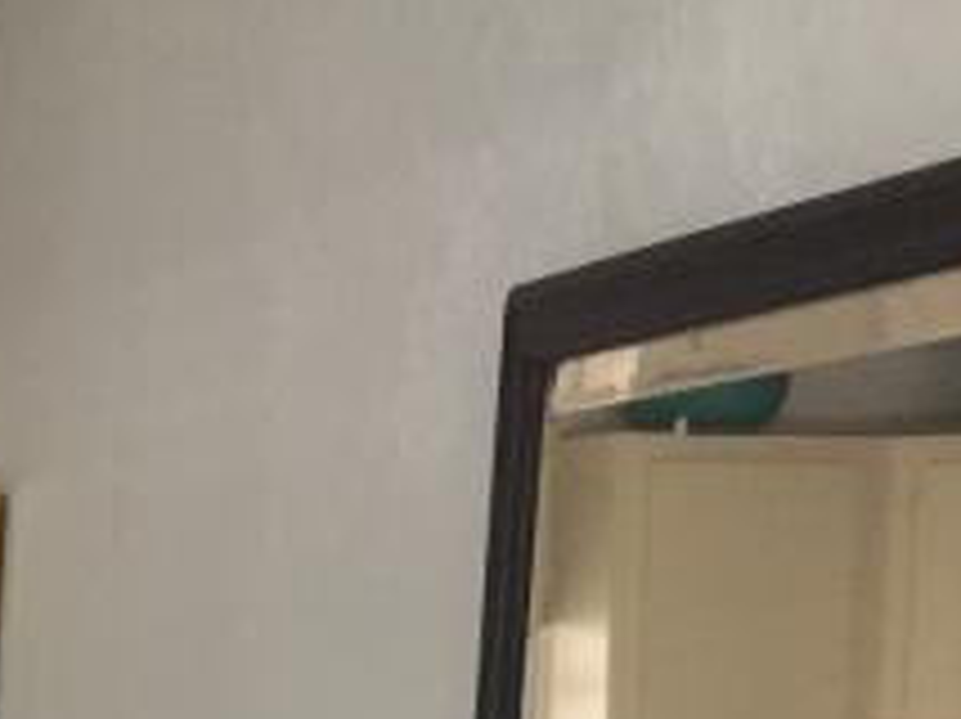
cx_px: -858
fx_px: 3855
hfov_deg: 12.7
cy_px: 1285
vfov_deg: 10.1
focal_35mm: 139
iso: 100
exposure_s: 1/30
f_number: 2.2
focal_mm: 4.15
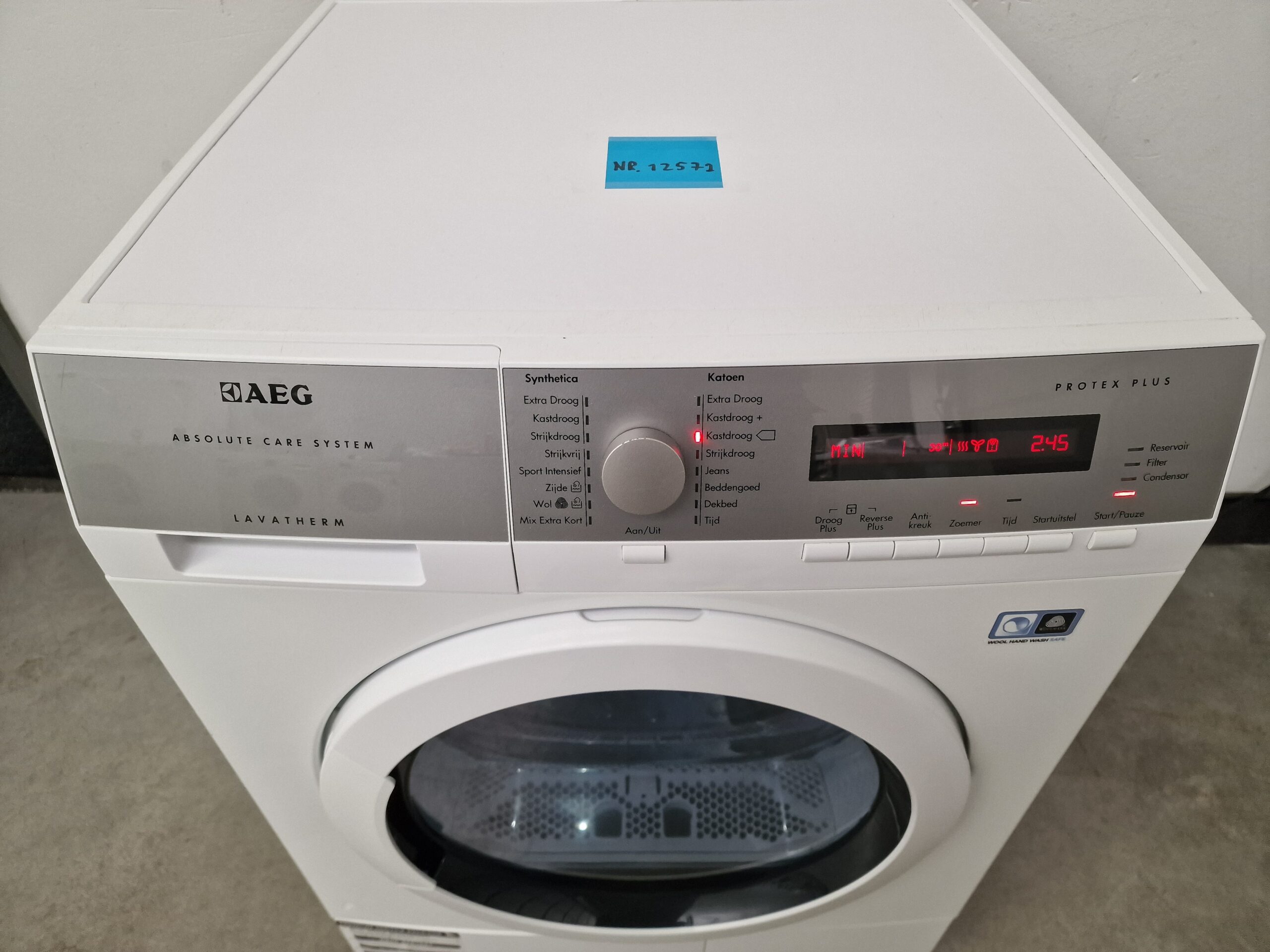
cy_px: 476
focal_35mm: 23
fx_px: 844
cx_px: 635
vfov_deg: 58.9
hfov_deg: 73.9
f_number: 1.8
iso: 160
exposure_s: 1/100
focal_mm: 6.4
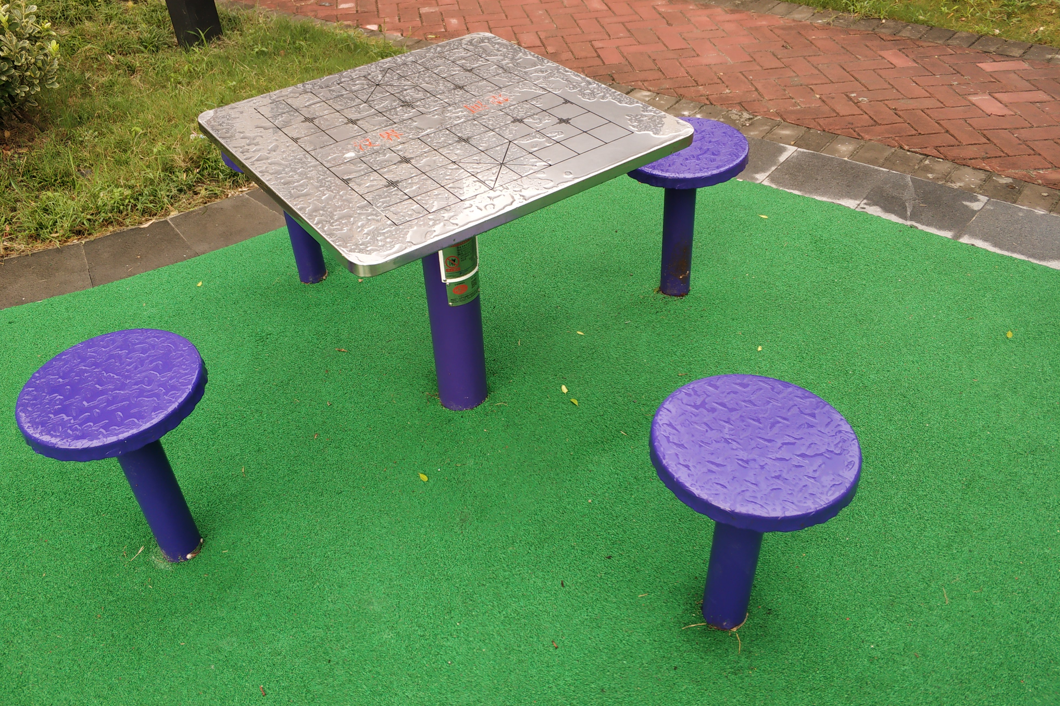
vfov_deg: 44.9
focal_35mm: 29
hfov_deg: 63.7
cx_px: 515
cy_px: 335
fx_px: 854
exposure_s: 1/150
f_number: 1.8
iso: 100
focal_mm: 3.82
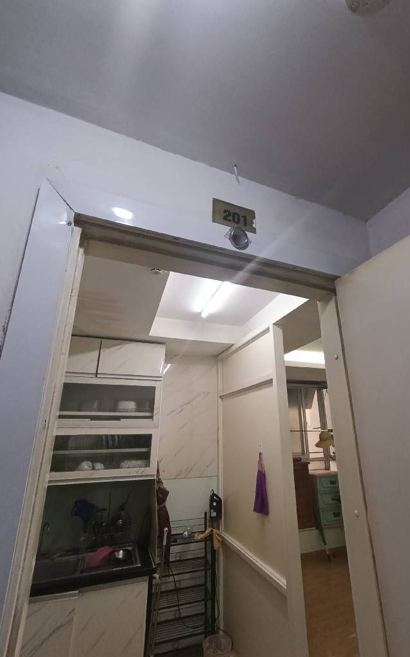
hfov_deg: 70.8
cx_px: 237
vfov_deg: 97.8
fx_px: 286
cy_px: 328
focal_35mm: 16
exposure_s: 1/50
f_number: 2.2
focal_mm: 1.65
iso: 273
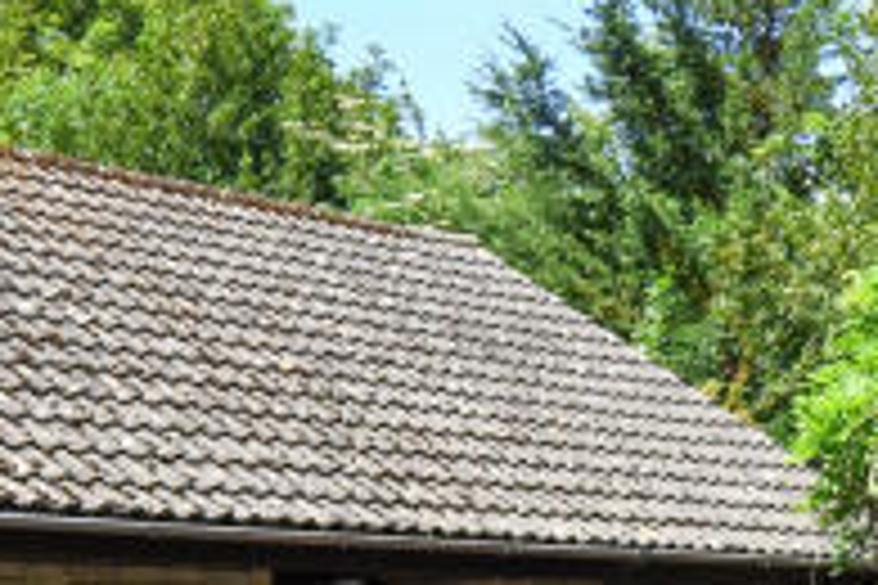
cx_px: 855
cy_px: 686
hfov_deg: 23.3
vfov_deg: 15.7
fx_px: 2049
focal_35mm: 84
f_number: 6.3
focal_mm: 16
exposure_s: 1/2500
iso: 640
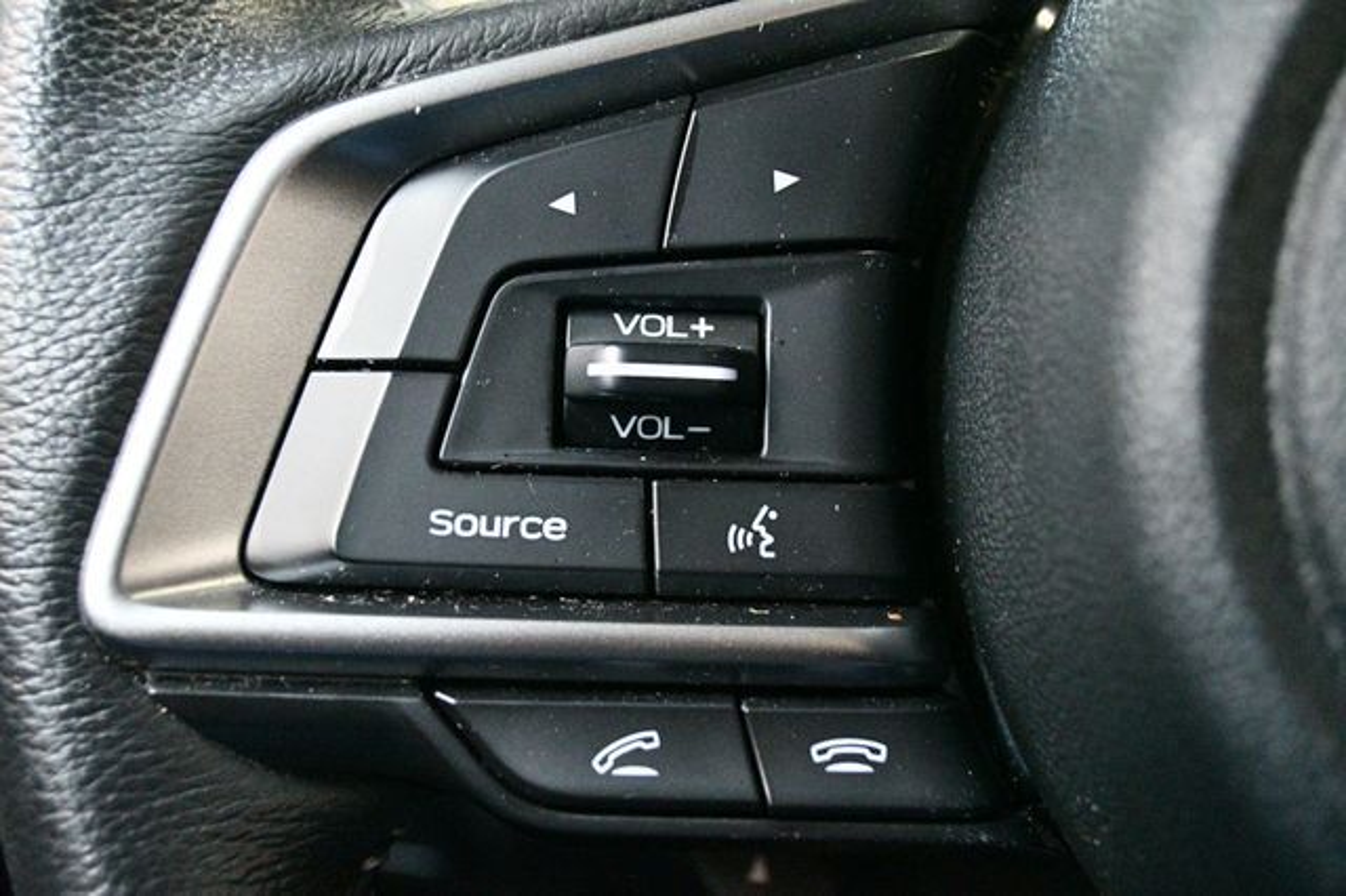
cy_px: 448
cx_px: 673
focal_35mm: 45
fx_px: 1682
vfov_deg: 29.8
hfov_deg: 43.6
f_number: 4.5
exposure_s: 1/60
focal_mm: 30
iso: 12800
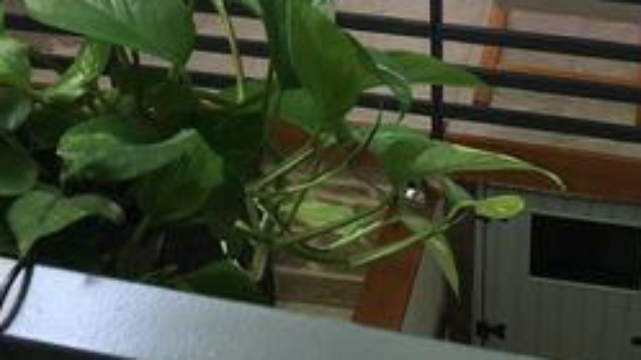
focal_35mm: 76
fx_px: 1292
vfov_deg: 14.9
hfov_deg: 27.6
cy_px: -159
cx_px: 456
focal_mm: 4.15
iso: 40
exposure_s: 1/100
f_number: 2.2
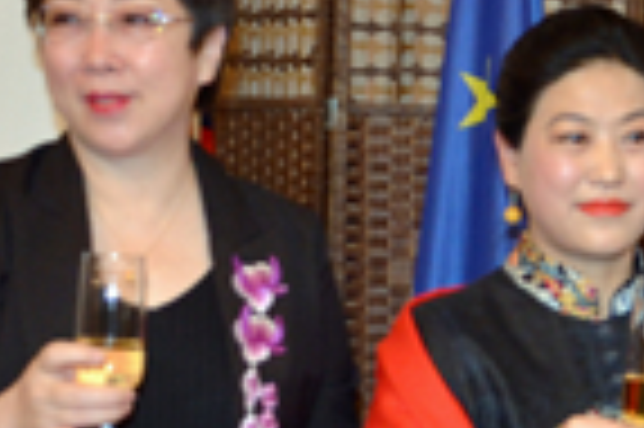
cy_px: 324
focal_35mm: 127
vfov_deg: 10.7
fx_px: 2269
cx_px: 833
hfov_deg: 15.4
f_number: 3.8
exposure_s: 1/60
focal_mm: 22
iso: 800
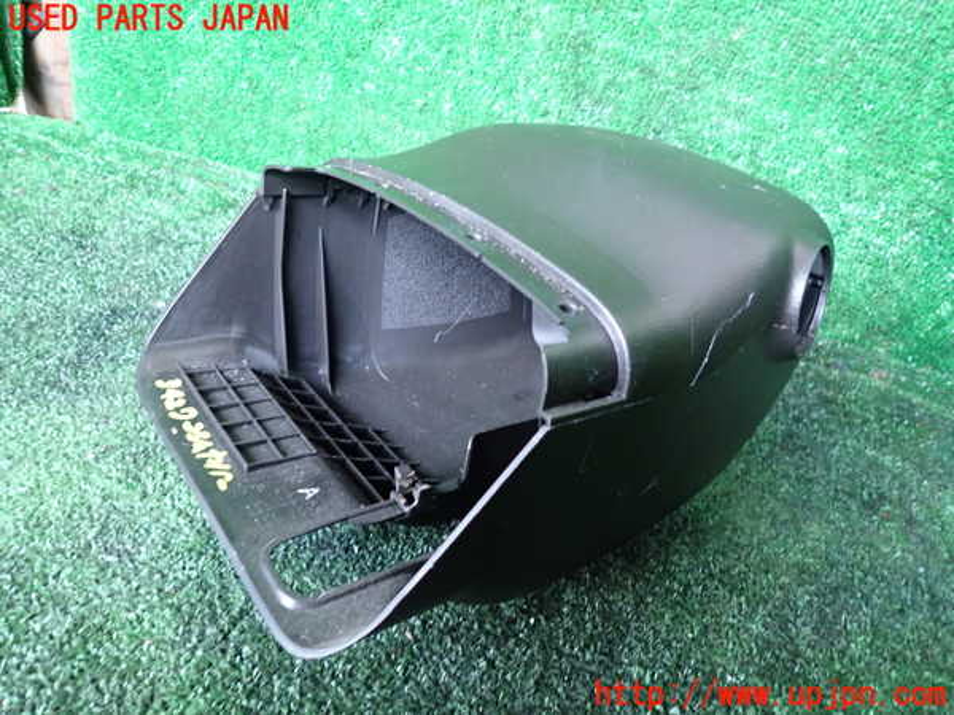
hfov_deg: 69.4
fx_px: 689
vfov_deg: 54.9
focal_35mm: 25
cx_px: 477
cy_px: 358
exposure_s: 1/30
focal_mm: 4.5
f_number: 2
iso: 500
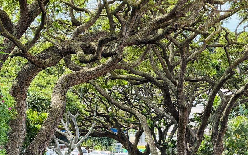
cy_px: 102
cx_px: 140
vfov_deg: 6.9
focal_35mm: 191
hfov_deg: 11.0
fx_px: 1291
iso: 50
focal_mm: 16.89
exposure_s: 1/198
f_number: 2.8
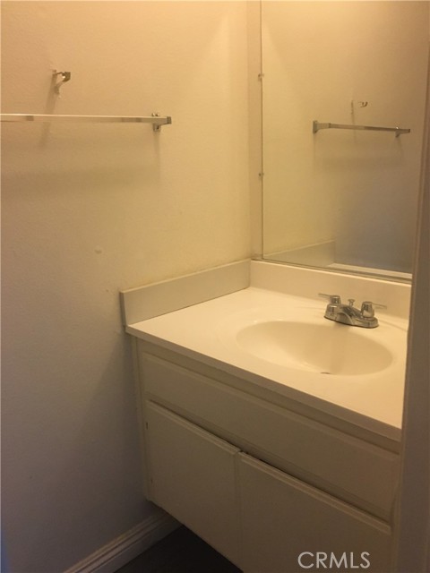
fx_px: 480
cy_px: 286
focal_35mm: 29
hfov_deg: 48.2
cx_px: 215
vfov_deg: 61.7
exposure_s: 1/30
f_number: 2.2
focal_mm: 4.15
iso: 200
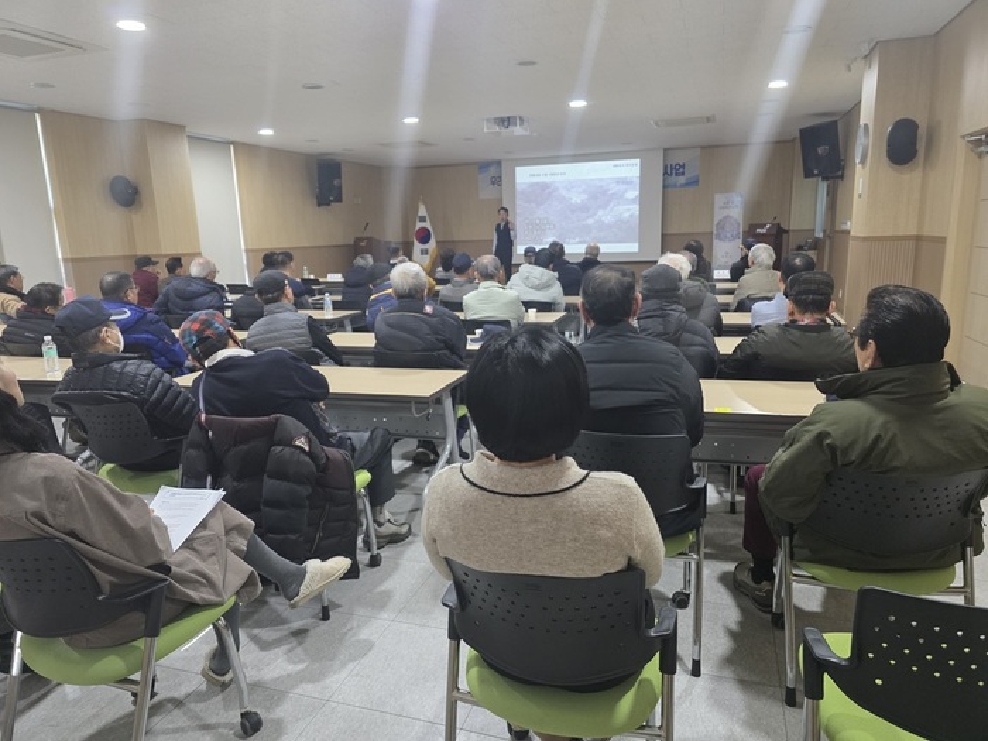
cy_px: 370
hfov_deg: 73.9
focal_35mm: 23
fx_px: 656
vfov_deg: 58.9
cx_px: 494
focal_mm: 6.3
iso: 640
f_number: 1.7
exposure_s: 1/120
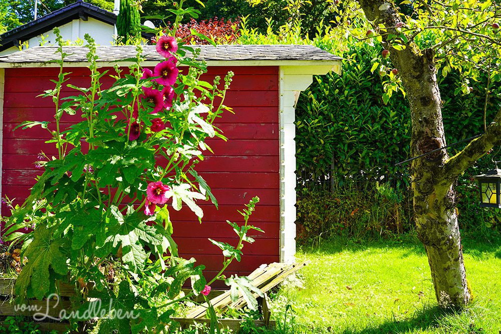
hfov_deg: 31.9
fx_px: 877
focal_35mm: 63
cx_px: 250
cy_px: 167
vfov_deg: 21.6
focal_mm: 63
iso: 100
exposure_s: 1/500
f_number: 5
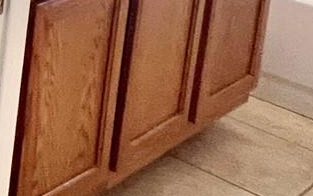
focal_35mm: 90
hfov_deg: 13.3
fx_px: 767
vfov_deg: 12.1
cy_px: -248
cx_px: -517
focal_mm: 1.57
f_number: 1.8
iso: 320
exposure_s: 1/60
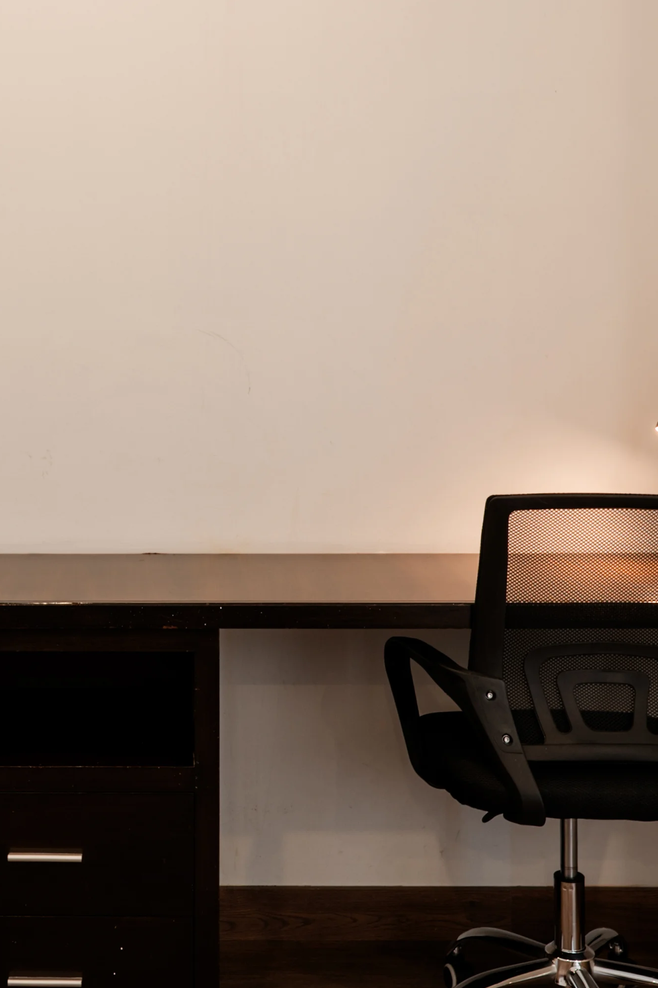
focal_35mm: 51
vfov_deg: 38.5
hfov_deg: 26.0
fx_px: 1398
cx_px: 136
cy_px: 334
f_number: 5.6
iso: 200
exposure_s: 1/13
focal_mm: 17
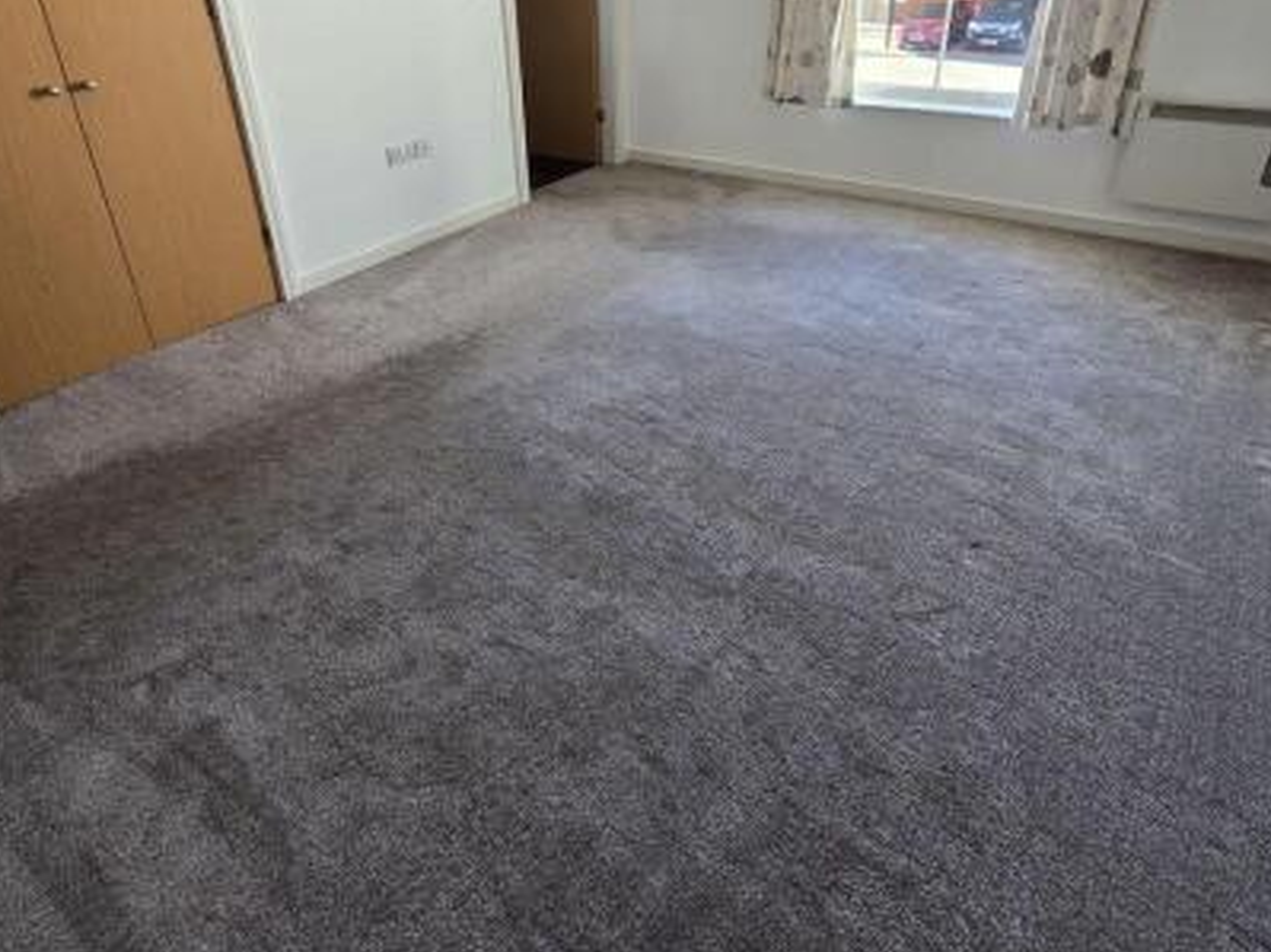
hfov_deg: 84.2
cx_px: 549
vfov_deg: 66.5
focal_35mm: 19
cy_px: 304
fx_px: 697
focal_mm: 2.2
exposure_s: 1/60
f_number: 2.2
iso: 64
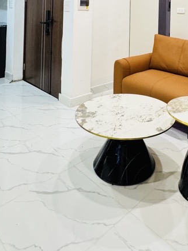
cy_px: 9
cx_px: 136
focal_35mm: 33
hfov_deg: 42.0
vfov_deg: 47.5
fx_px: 239
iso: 250
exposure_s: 1/50
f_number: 2.2
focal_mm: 2.22
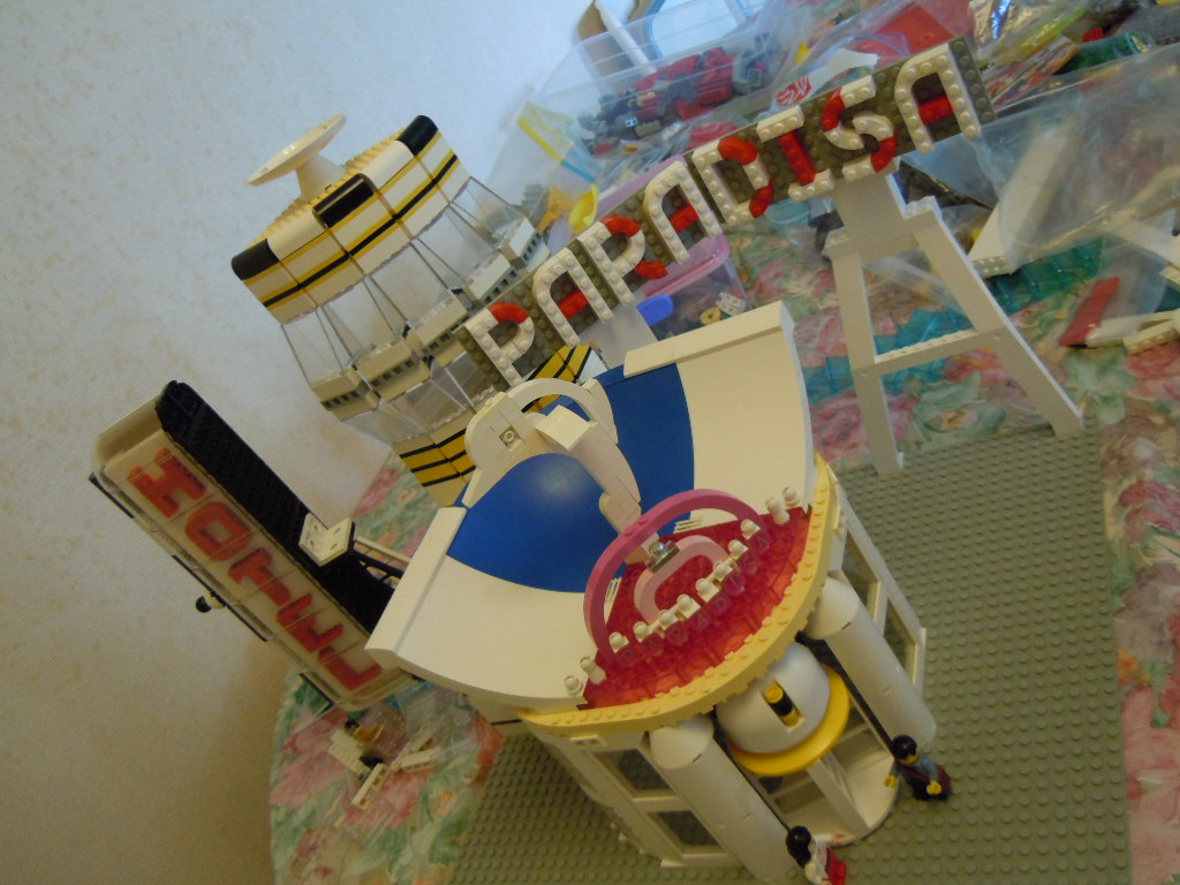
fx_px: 1023
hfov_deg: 60.0
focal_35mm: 30
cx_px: 590
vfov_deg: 46.8
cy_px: 442
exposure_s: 1/25
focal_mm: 5.4
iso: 400
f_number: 3.5
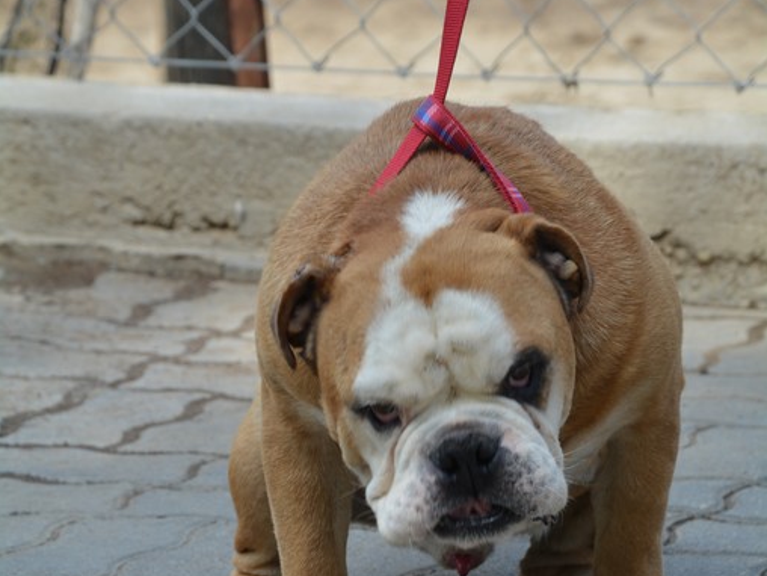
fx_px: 5068
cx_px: 384
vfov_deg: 6.5
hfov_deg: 8.7
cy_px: 449
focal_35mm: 229
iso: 100
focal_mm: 105
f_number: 8
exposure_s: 1/200
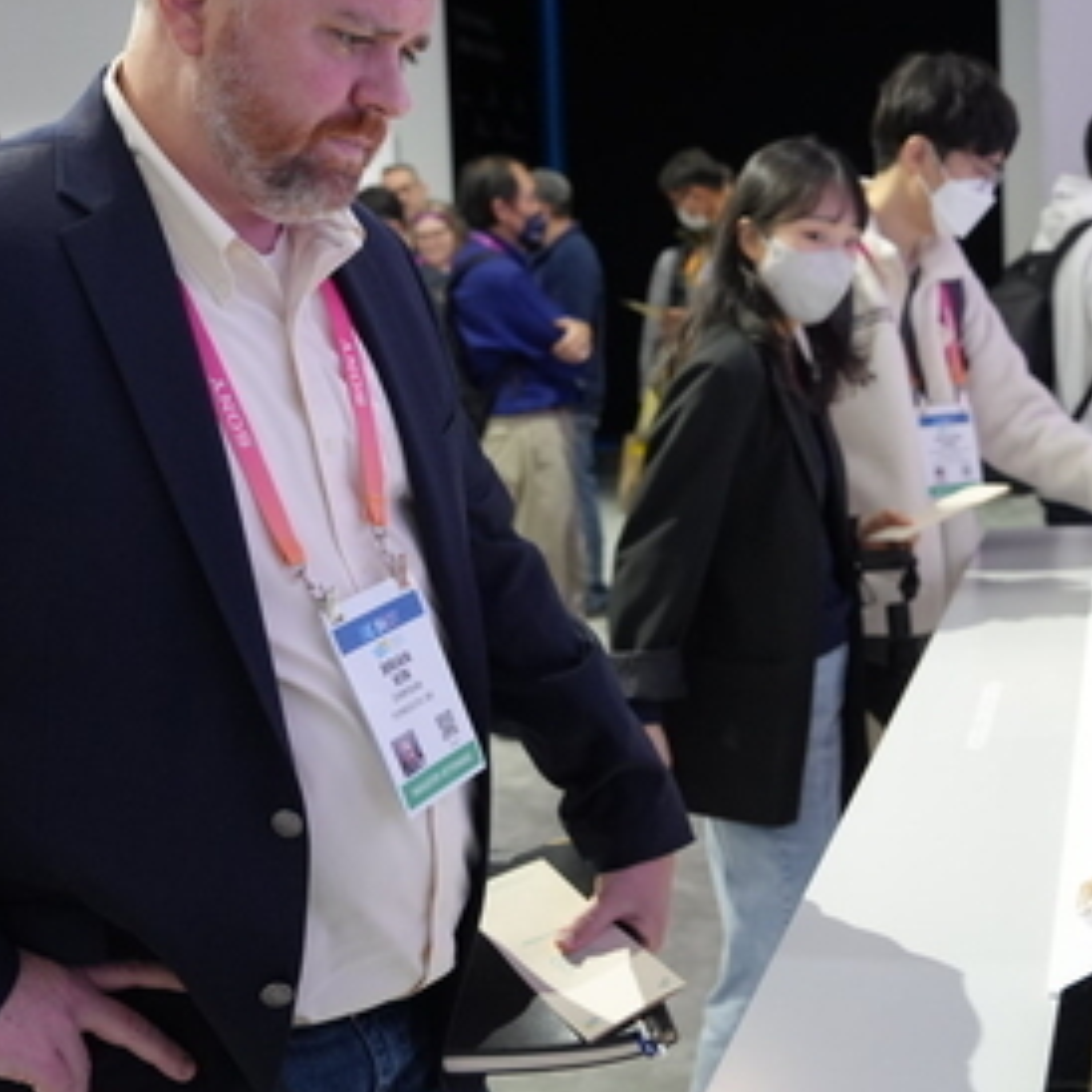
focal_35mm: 57
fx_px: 2034
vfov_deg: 30.0
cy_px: 566
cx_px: 773
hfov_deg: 29.7
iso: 2000
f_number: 4
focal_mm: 27
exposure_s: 1/160
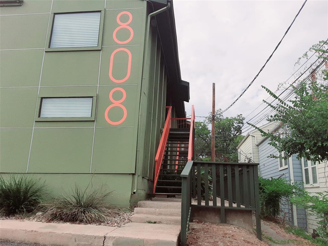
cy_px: 123
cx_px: 164
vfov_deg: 51.4
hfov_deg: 65.3
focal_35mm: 27
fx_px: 256
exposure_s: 1/2304
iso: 40
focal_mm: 2.91
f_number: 1.9
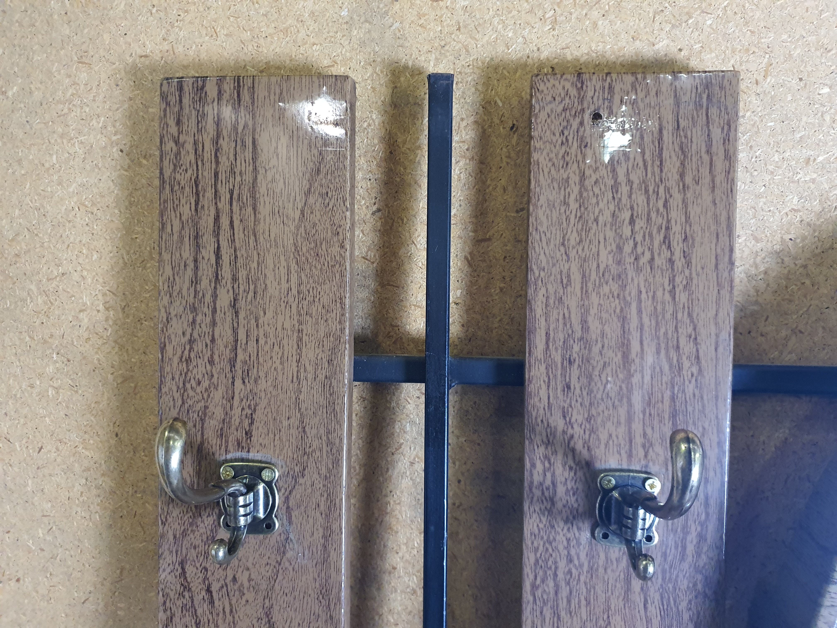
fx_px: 629
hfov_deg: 67.3
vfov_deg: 53.1
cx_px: 418
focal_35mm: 26
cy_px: 314
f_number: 1.5
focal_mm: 4.3
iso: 500
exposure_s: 1/50
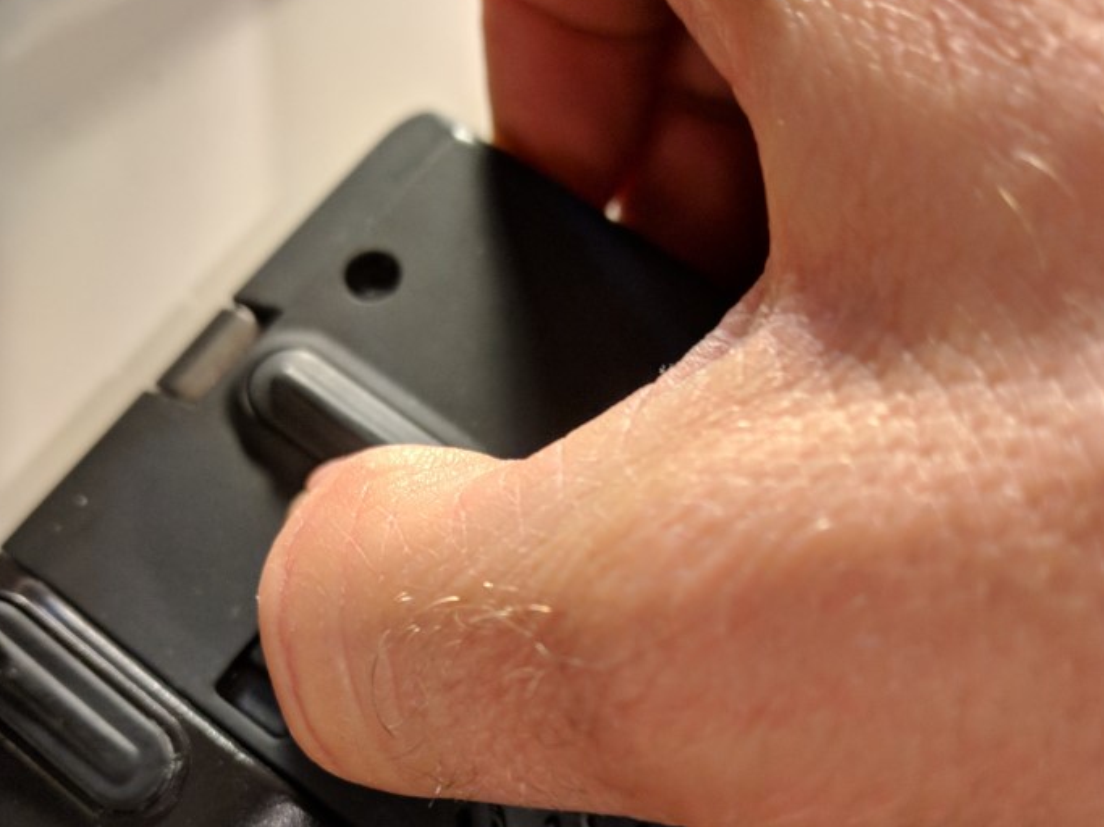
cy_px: 622
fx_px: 1244
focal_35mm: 39
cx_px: 558
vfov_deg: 36.0
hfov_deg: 47.9
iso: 494
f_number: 2
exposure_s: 1/40
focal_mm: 4.67
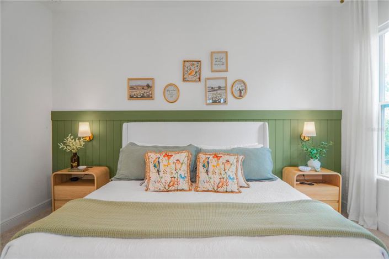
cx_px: 194
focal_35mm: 18
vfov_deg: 67.3
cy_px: 130
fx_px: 194
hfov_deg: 90.0
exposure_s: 1/40
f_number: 2.2
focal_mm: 12
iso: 100
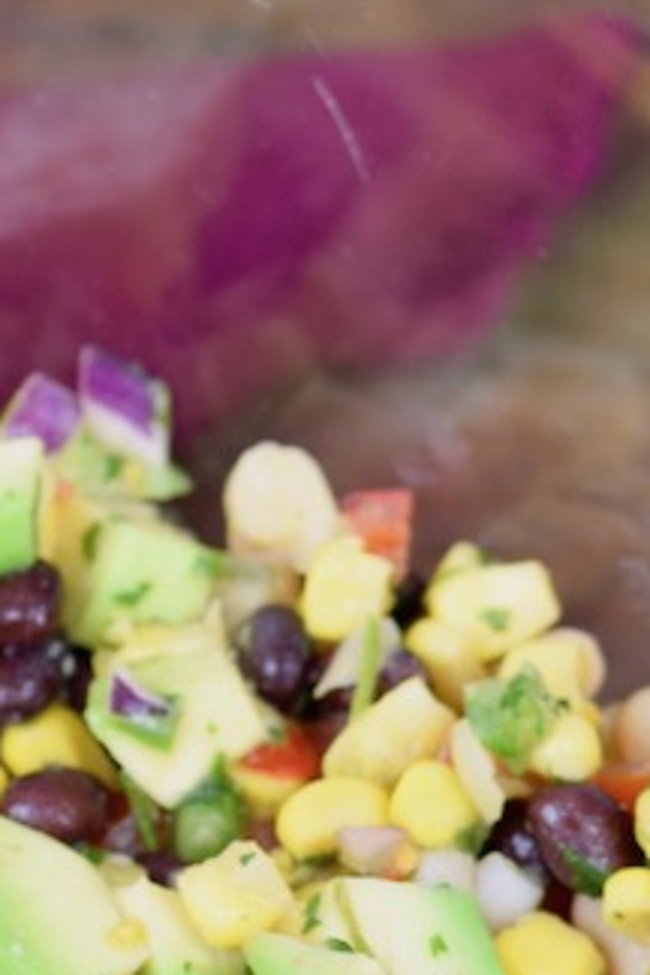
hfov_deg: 2.8
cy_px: 1159
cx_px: 570
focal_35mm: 498
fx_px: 13475
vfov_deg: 4.1
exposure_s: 1/60
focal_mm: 105
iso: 400
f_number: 4
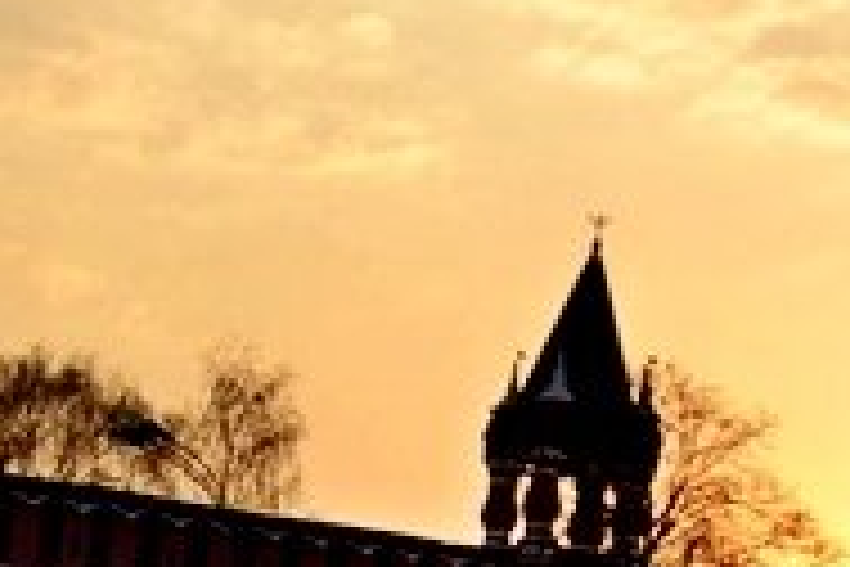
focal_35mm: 210
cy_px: -166
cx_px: 2114
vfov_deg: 6.5
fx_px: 4958
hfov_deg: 8.8
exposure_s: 1/200
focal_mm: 22
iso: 100
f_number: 7.1
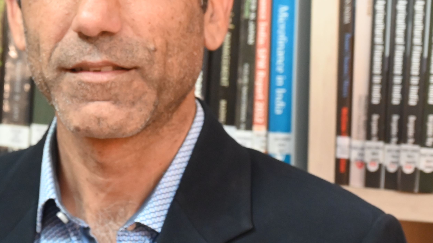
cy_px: 119
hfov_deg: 11.1
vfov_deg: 6.3
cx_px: 134
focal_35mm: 194
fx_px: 2228
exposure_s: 1/60
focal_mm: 77
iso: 3200
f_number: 6
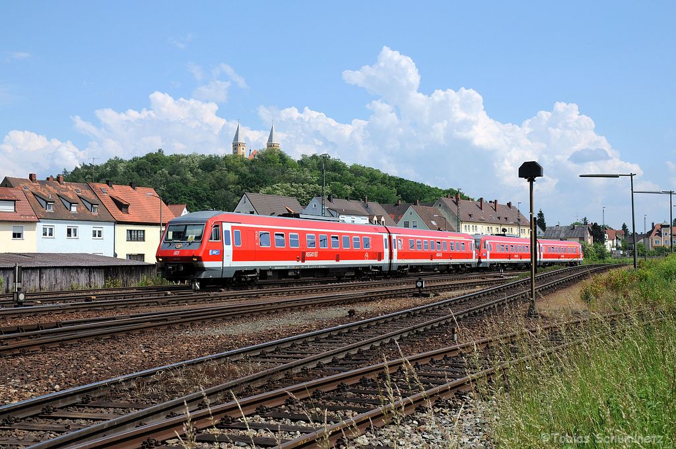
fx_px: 900
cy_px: 224
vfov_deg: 28.0
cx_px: 338
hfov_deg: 41.2
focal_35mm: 48
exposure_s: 1/500
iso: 200
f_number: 9
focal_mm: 32
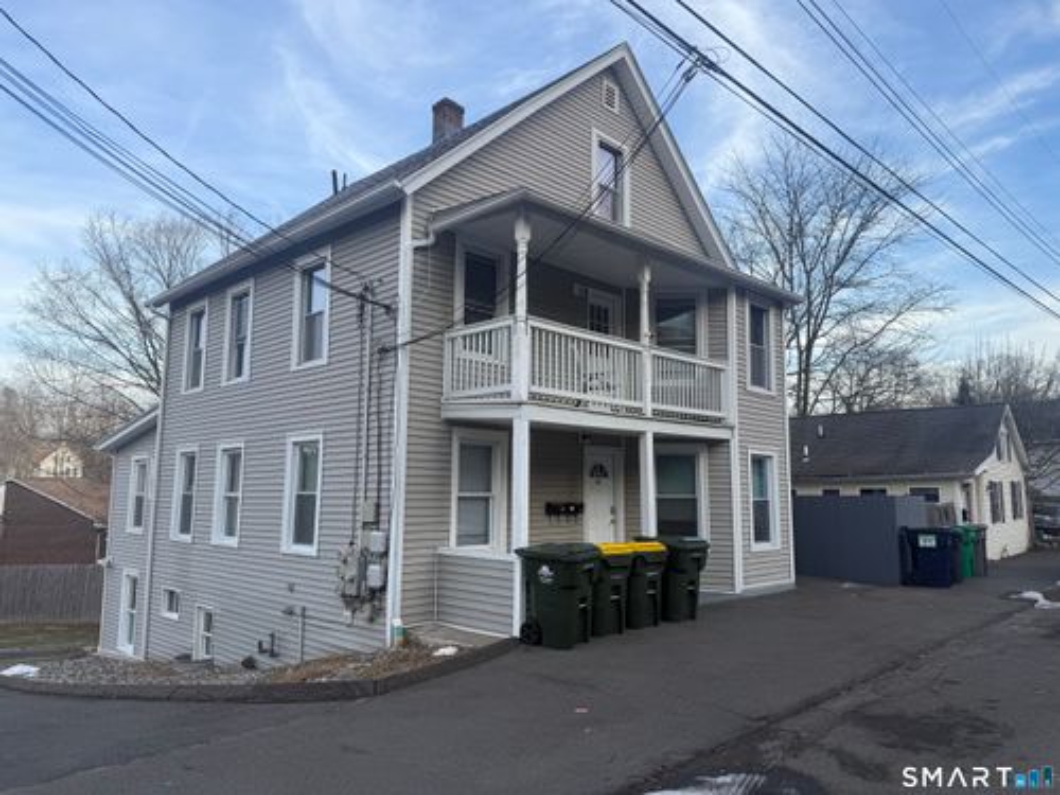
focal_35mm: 24
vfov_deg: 56.8
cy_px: 398
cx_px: 530
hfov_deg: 71.6
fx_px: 735
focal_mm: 6.76
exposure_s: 1/1046
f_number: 1.78
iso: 80
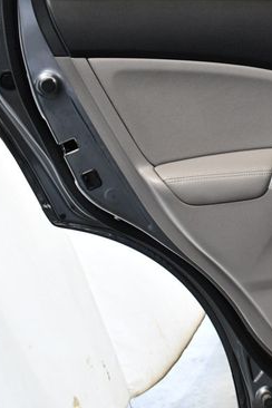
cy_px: 218
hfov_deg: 20.3
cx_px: 323
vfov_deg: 31.9
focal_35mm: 63
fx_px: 714
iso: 1600
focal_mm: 18
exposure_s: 1/125
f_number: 3.5
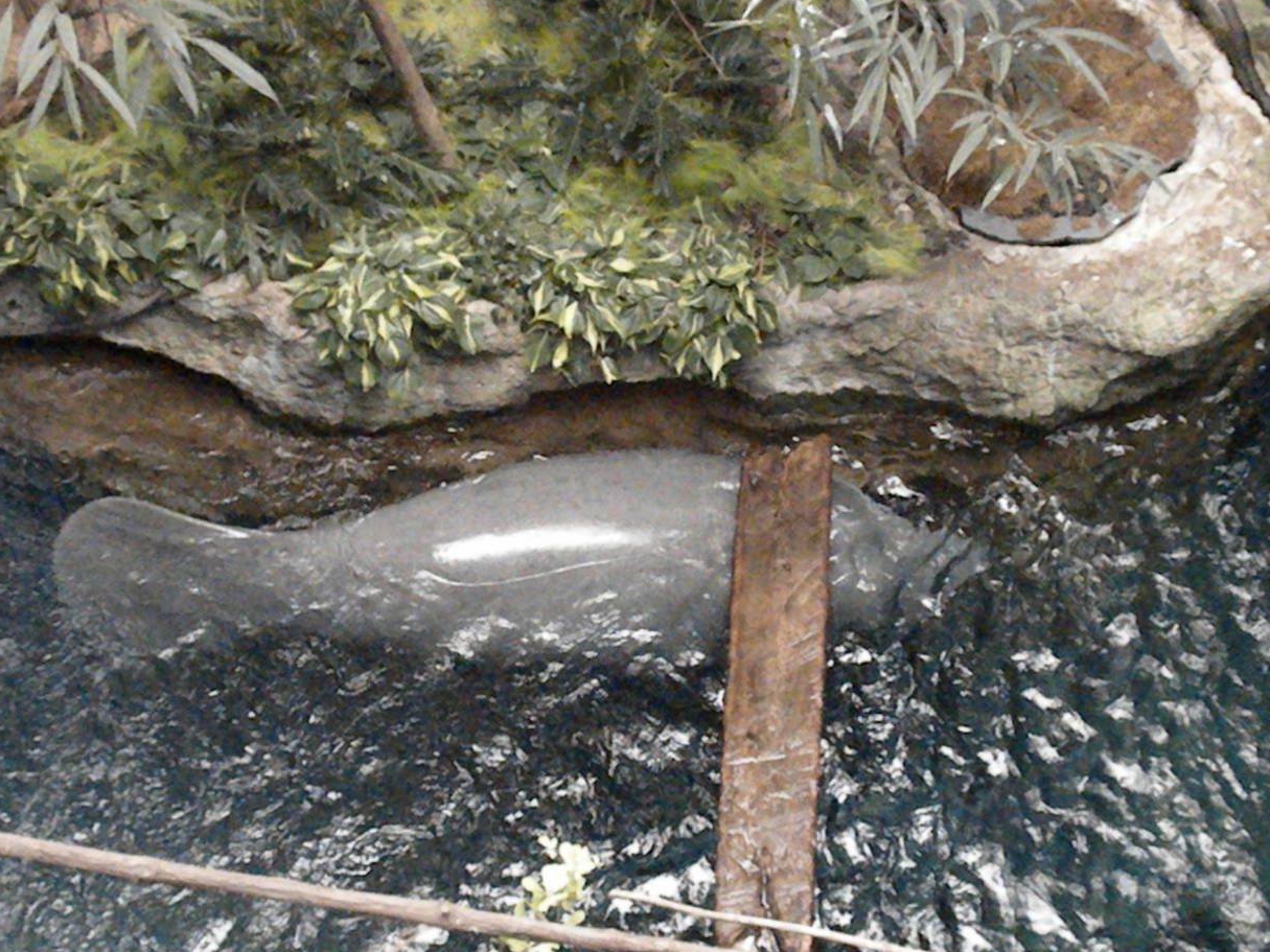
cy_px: 578
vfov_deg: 18.6
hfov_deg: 24.7
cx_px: 659
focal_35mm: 79
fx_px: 2898
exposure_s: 1/144
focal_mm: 10.7
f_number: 4.7
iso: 3200
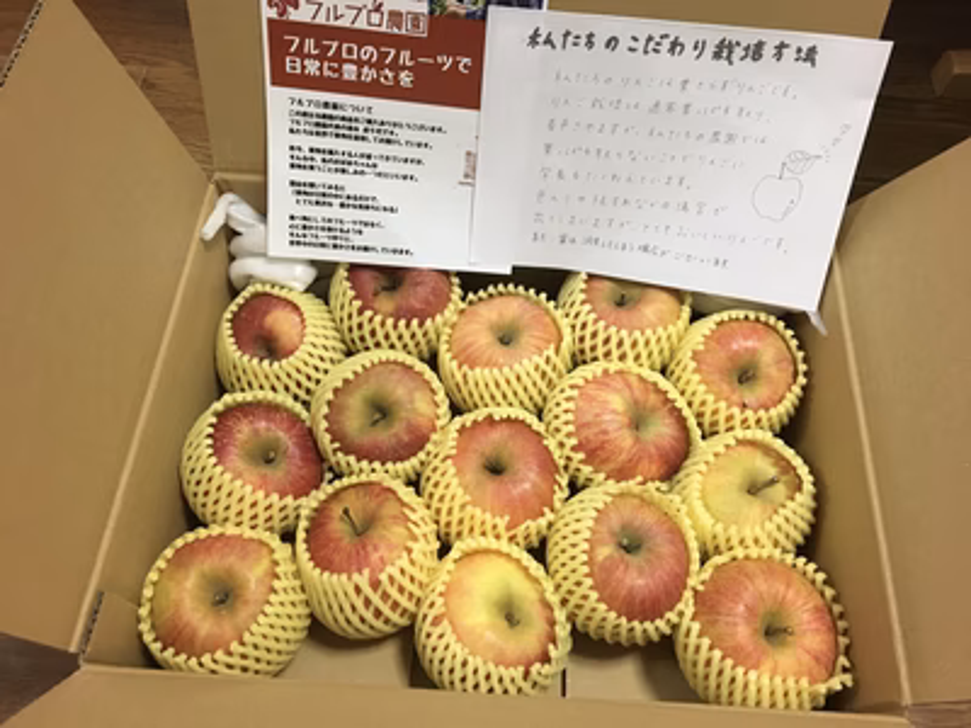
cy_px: 364
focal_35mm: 29
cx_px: 486
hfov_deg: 61.7
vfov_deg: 48.2
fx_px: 813
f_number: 2.2
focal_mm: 4.15
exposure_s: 1/30
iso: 200
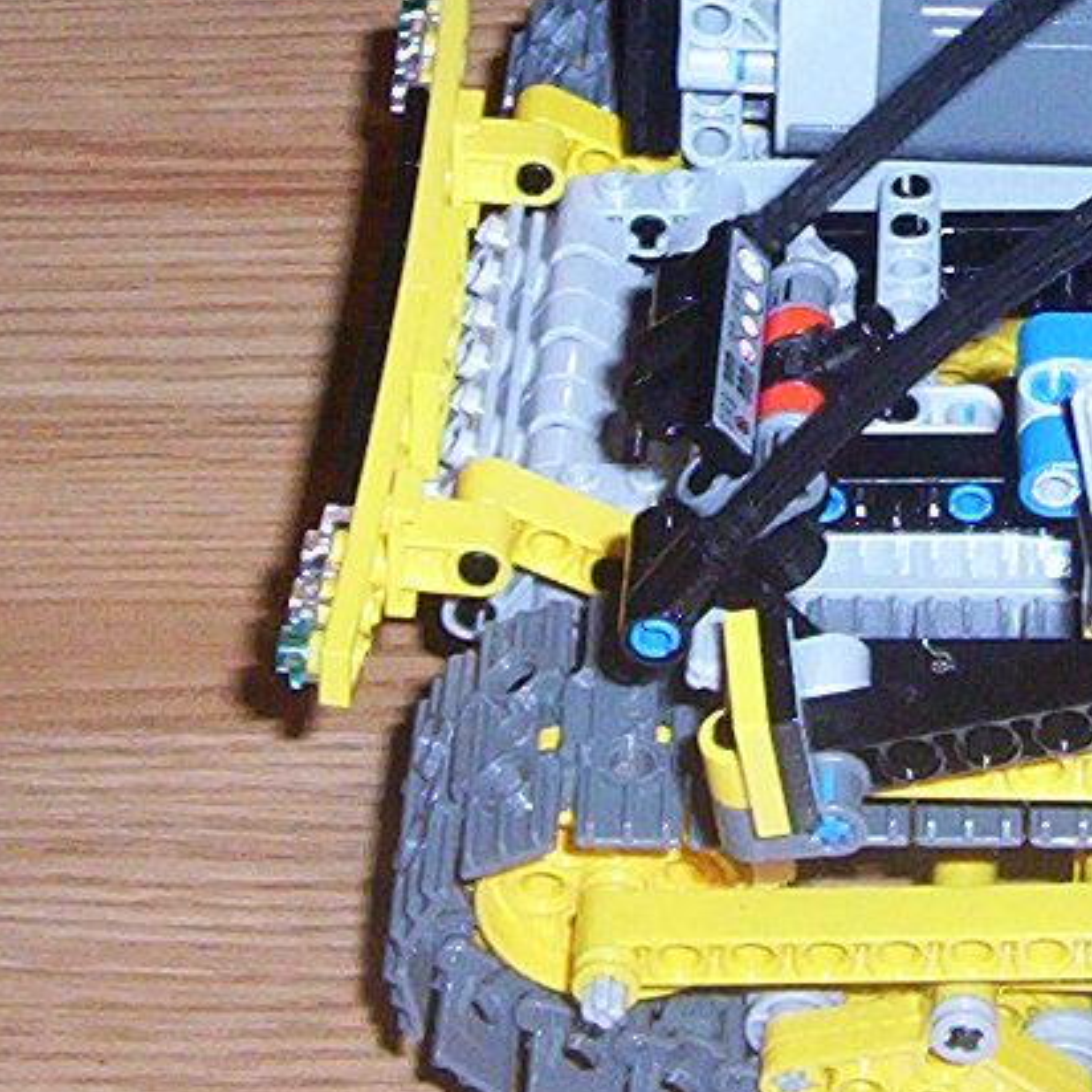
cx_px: 1079
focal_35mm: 137
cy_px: -16
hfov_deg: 12.6
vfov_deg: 12.6
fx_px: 4890
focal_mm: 5.26
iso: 140
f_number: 3.84
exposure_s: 1/60
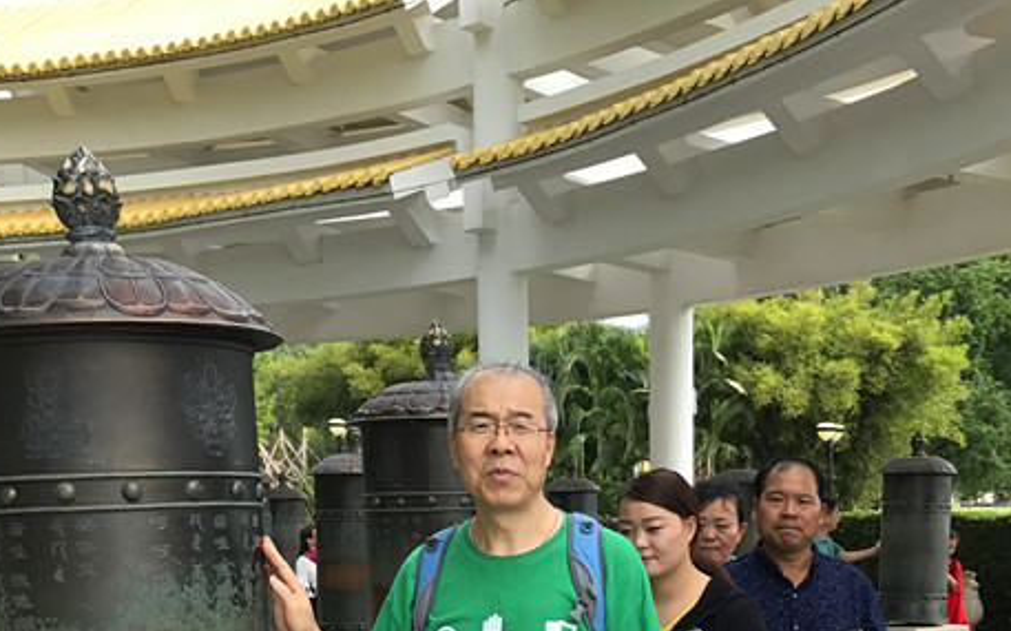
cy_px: 662
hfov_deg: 38.9
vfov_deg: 23.6
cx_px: 535
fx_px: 1432
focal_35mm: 52
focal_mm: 3.99
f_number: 1.8
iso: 20
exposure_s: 1/684
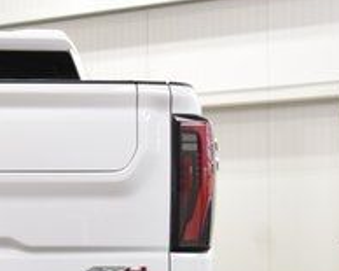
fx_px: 1630
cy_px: 274
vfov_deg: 9.4
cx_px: -87
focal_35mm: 163
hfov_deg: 11.6
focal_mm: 35
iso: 900
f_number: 7.1
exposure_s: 1/30
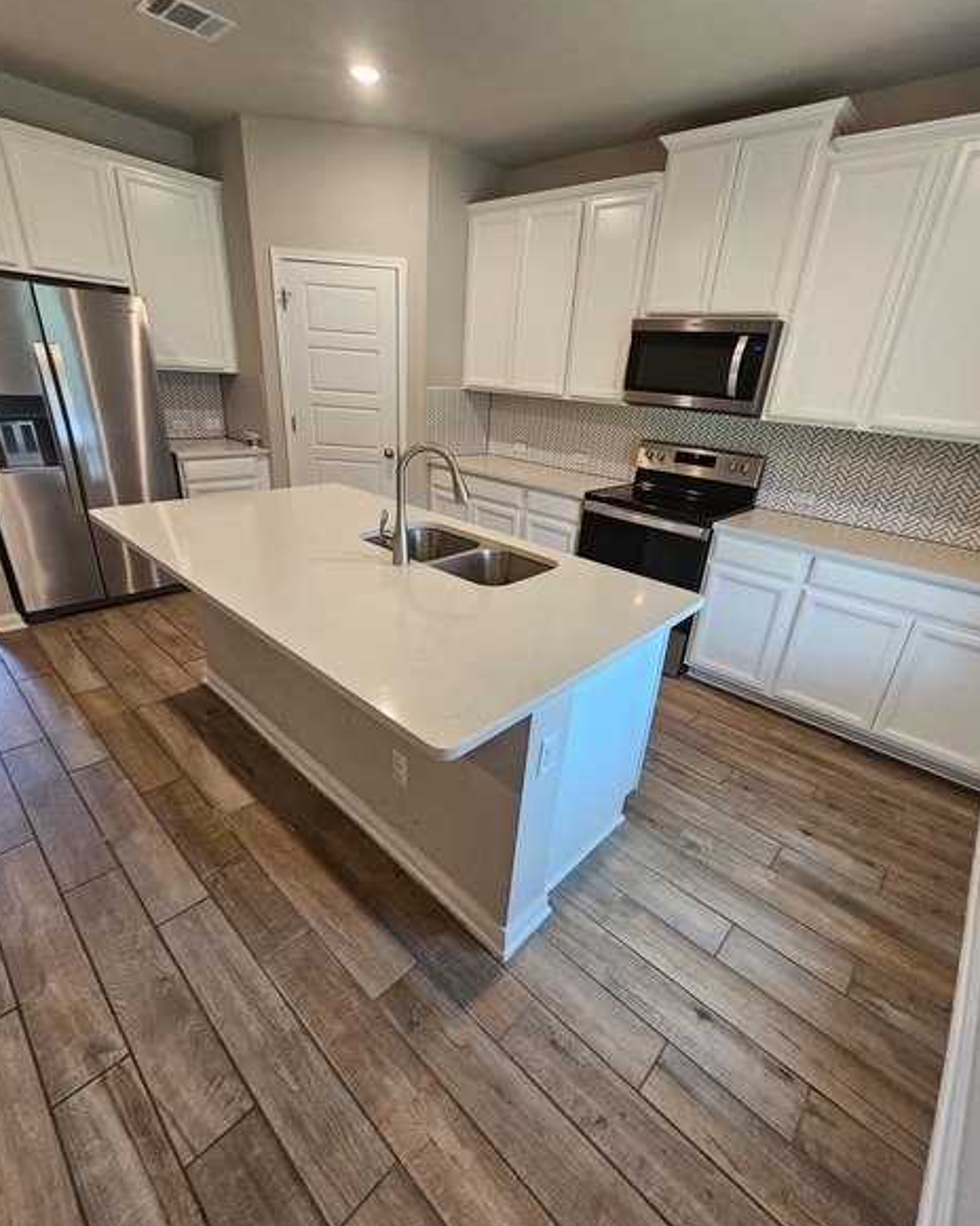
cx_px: 494
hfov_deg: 88.0
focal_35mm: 14
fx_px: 508
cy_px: 628
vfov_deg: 100.7
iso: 160
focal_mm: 2.2
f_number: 2.2
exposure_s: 1/60
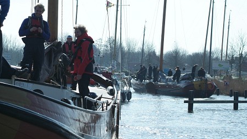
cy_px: 77
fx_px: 727
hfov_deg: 19.3
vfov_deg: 10.9
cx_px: 124
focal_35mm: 111
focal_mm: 70
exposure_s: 1/1000
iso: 400
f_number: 9.5
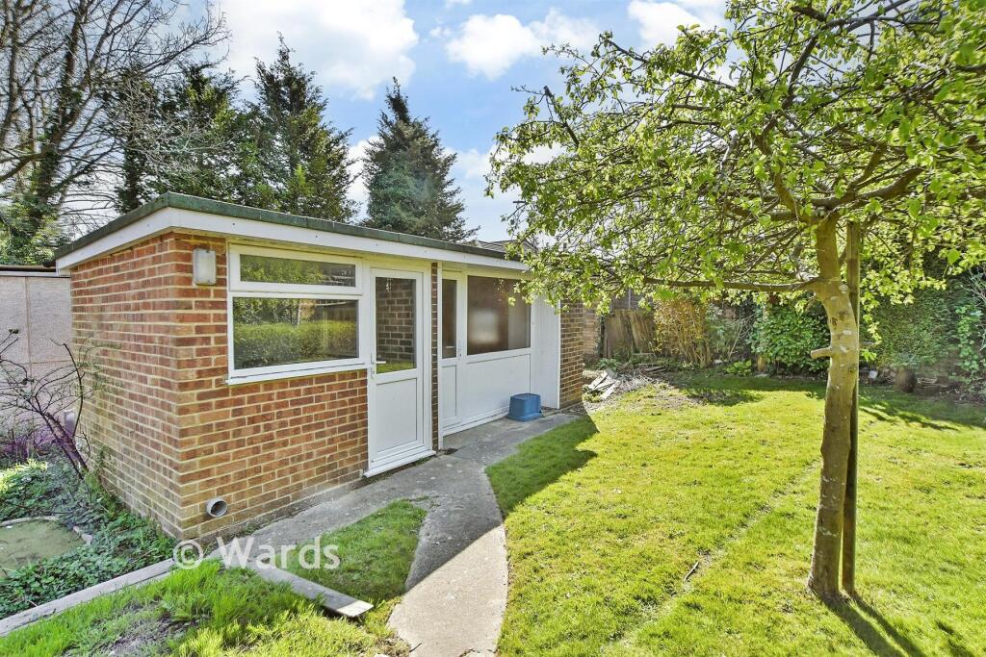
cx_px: 493
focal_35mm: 15
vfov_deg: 77.3
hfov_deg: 100.4
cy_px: 328
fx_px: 411
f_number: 11
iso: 1600
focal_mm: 10
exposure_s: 1/800
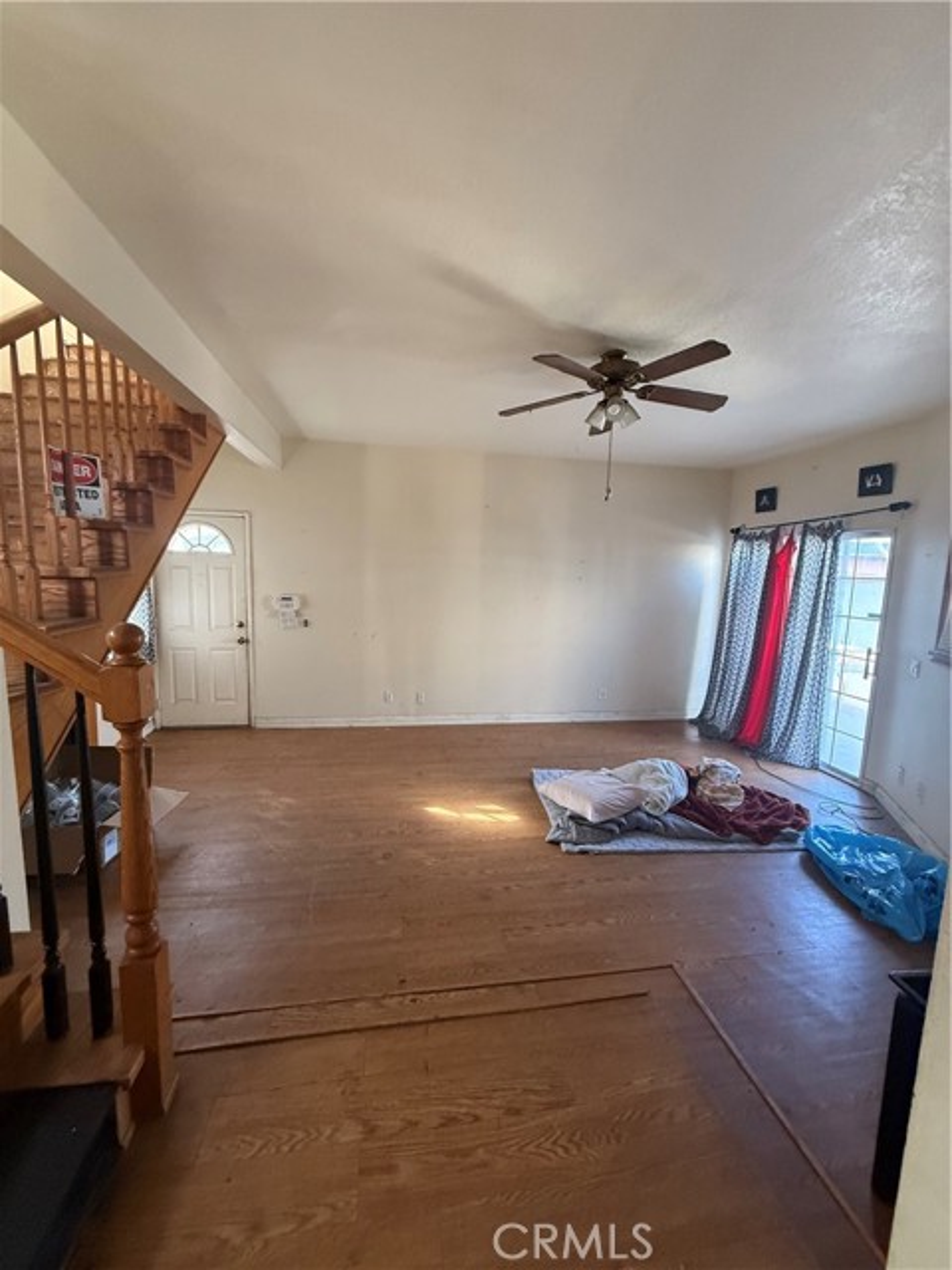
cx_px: 476
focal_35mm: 14
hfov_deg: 85.7
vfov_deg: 102.1
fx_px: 513
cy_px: 635
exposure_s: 1/68
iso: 320
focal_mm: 2.22
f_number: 2.2
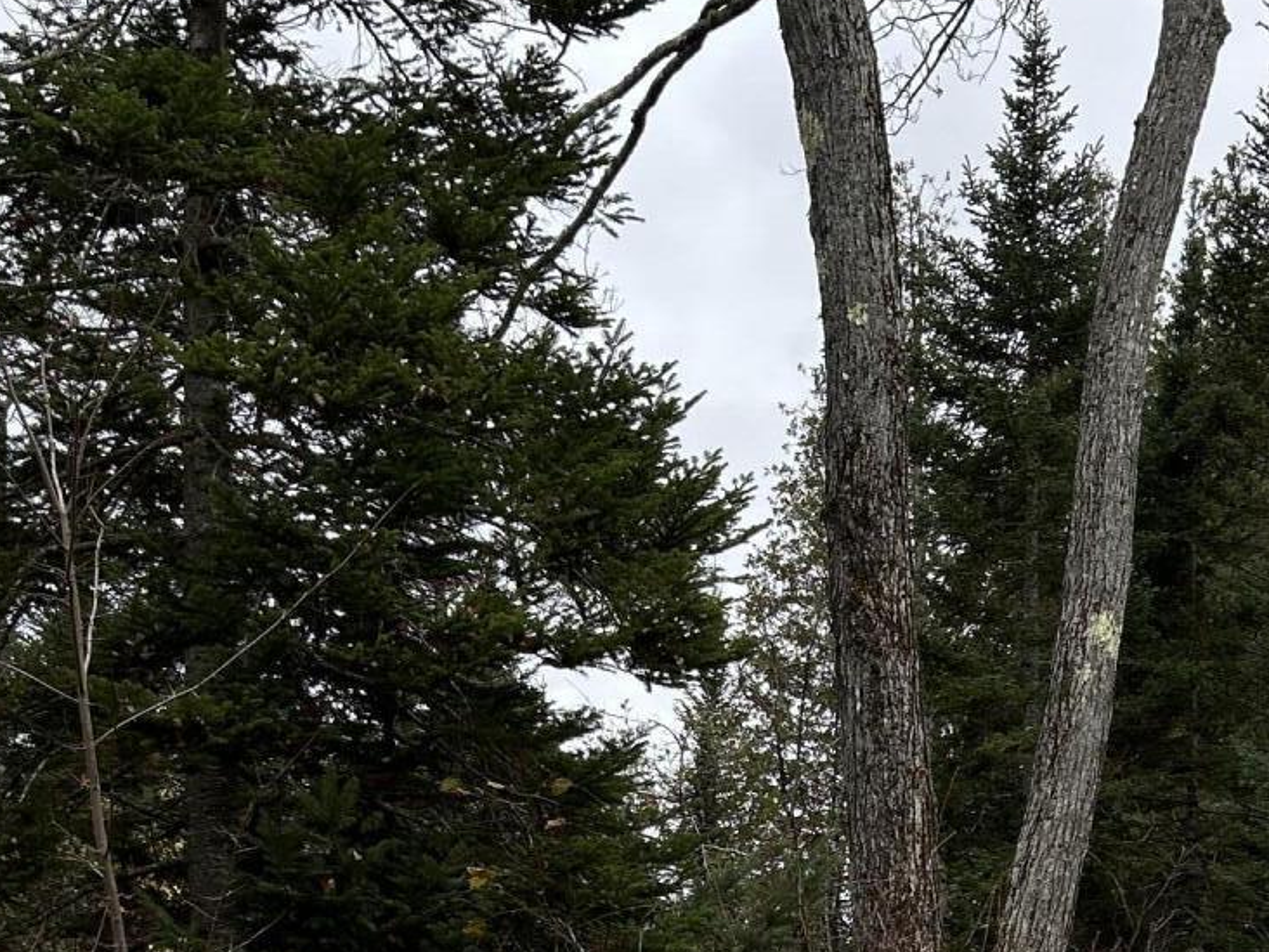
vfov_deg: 19.6
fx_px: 2603
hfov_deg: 27.4
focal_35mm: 71
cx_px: 742
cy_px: 1108
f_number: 1.5
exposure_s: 1/949
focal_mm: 5.7
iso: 50
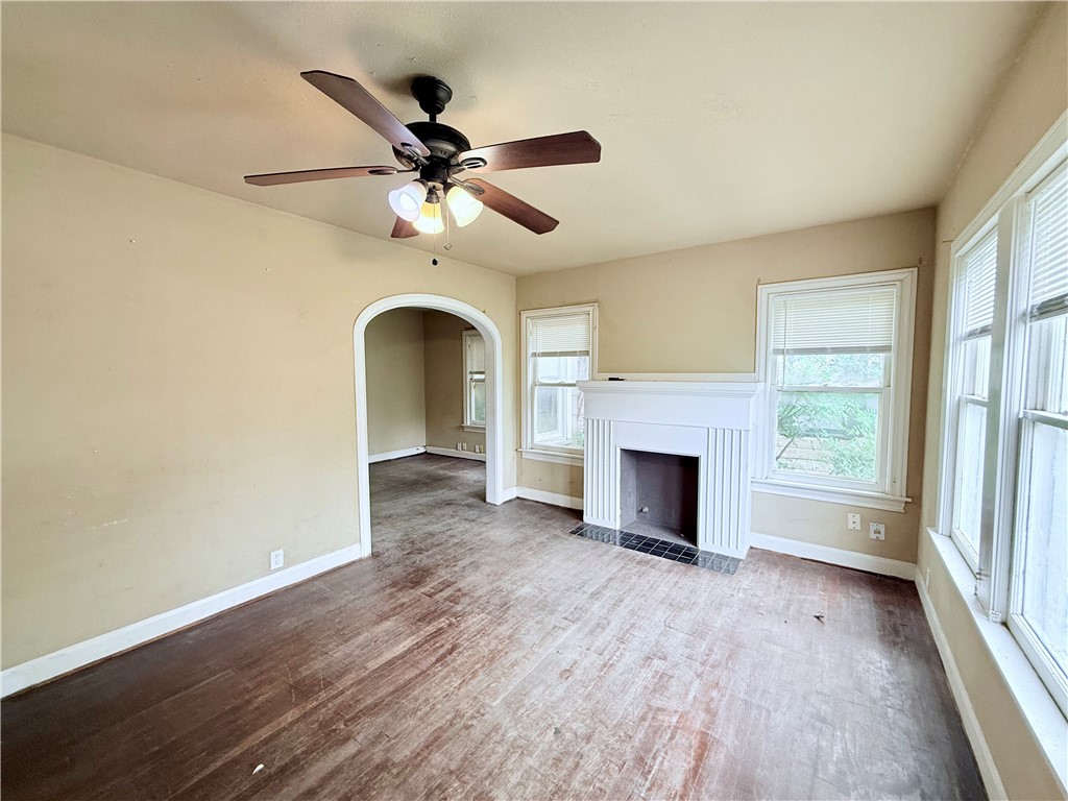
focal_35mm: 14
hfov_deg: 102.1
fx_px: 432
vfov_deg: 85.7
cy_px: 400
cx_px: 534
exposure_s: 1/120
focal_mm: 2.22
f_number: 2.2
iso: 160
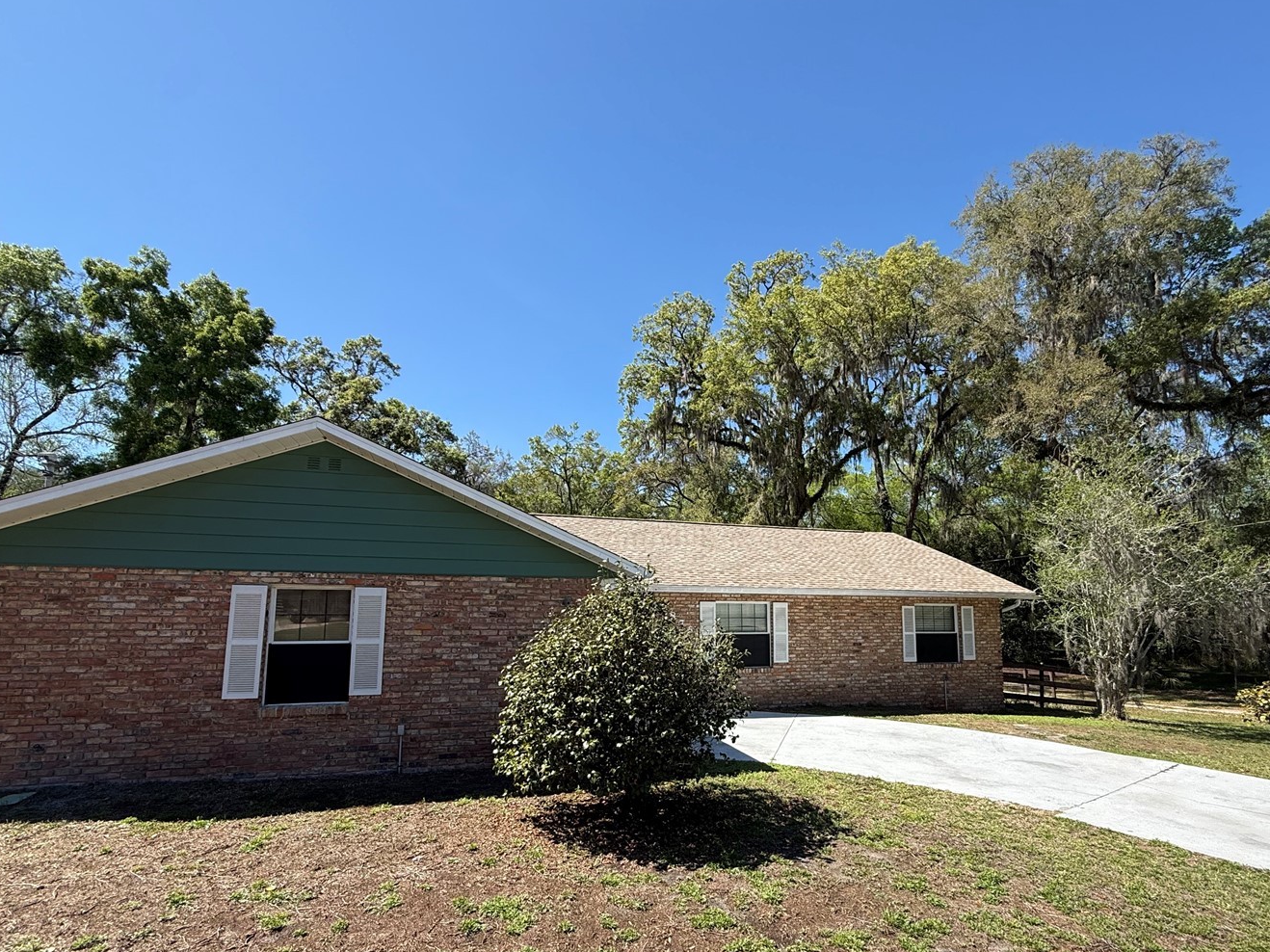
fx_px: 624
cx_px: 669
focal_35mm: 17
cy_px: 549
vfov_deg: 74.2
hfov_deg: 91.0
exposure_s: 1/1167
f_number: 2.2
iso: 50
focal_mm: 2.22
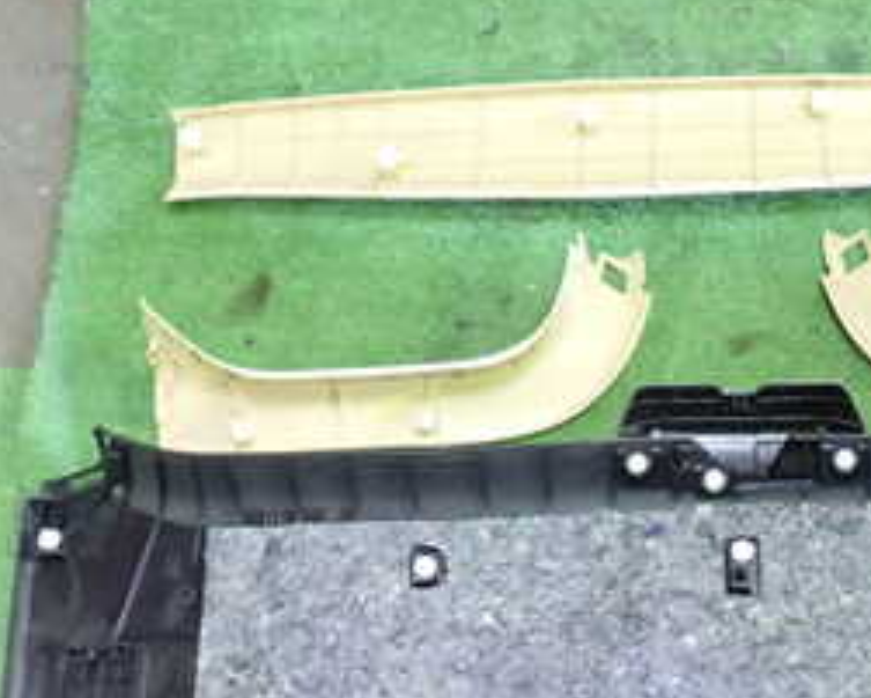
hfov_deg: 26.7
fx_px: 1805
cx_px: 687
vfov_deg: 21.3
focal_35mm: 70
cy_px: 649
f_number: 2.3
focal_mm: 5.4
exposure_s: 1/30
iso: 500
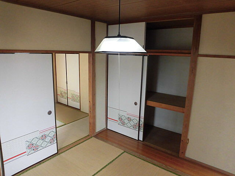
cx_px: 118
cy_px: 88
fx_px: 163
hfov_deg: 71.6
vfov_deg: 56.8
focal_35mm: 24
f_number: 3.1
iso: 200
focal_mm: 4.3
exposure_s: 1/50
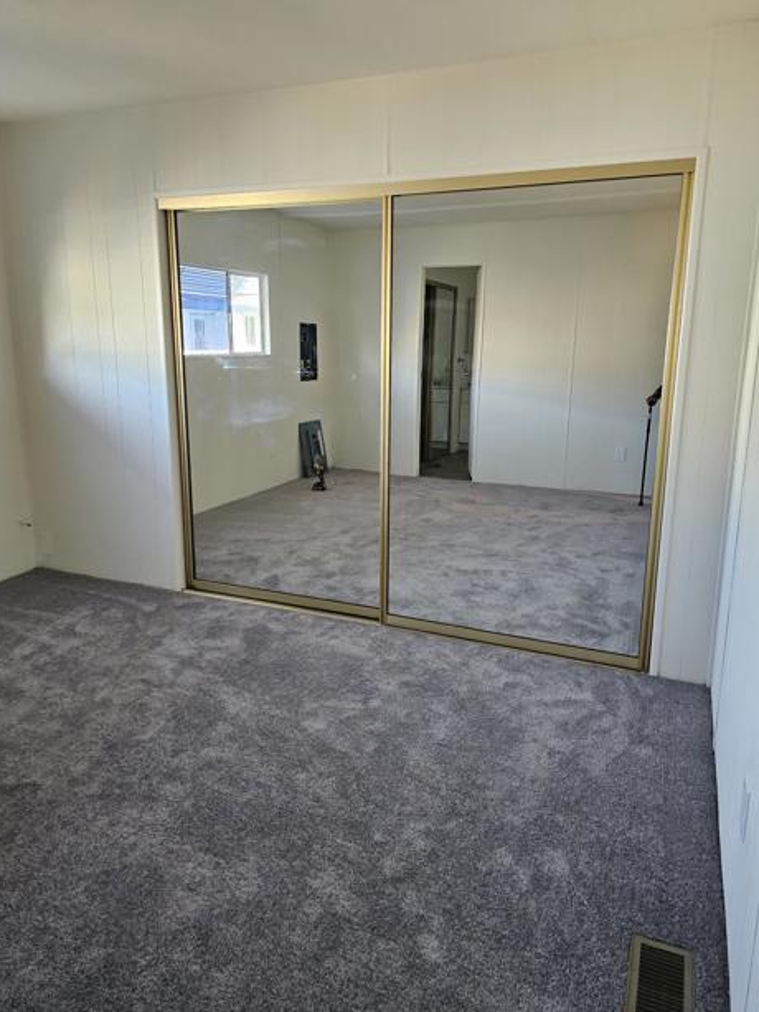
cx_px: 376
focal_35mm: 24
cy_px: 500
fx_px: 701
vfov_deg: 71.6
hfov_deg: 56.8
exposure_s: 1/240
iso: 1250
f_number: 1.7
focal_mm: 6.3
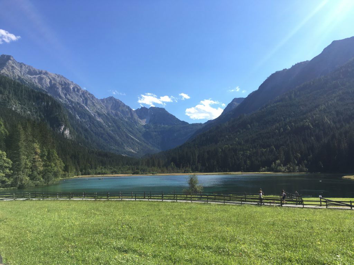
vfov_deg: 48.2
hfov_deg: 61.7
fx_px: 297
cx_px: 177
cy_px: 132
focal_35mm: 29
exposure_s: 1/986
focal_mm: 4.15
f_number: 2.2
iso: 25
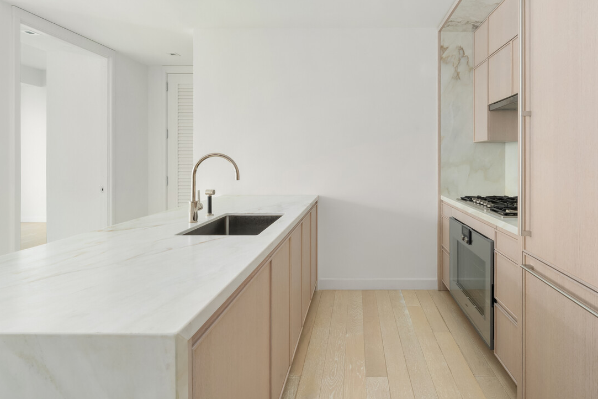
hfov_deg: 88.9
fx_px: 299
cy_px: 160
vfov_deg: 66.8
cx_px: 358
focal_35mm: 18
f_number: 18
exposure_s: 1
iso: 640
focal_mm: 13
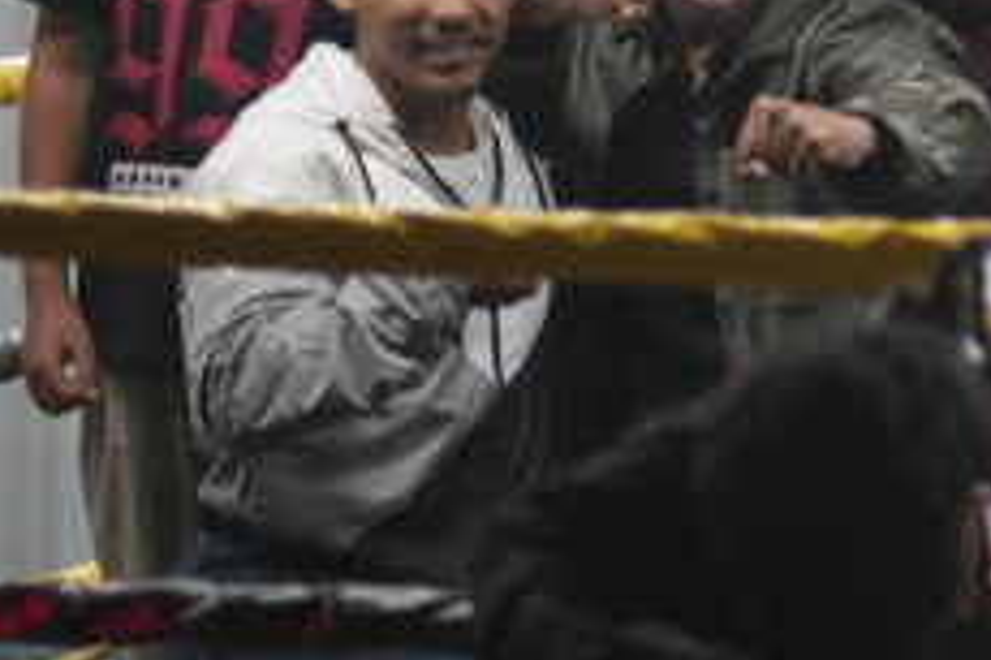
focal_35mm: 379
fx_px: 10425
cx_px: 1991
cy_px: -37
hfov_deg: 5.3
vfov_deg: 3.6
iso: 500
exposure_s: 1/100
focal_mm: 85
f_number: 1.4
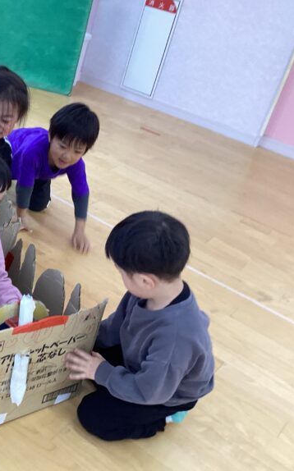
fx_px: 565
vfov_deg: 45.3
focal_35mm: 44
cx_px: -19
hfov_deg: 27.1
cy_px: 236
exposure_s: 1/50
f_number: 2.4
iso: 125
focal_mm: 3.3
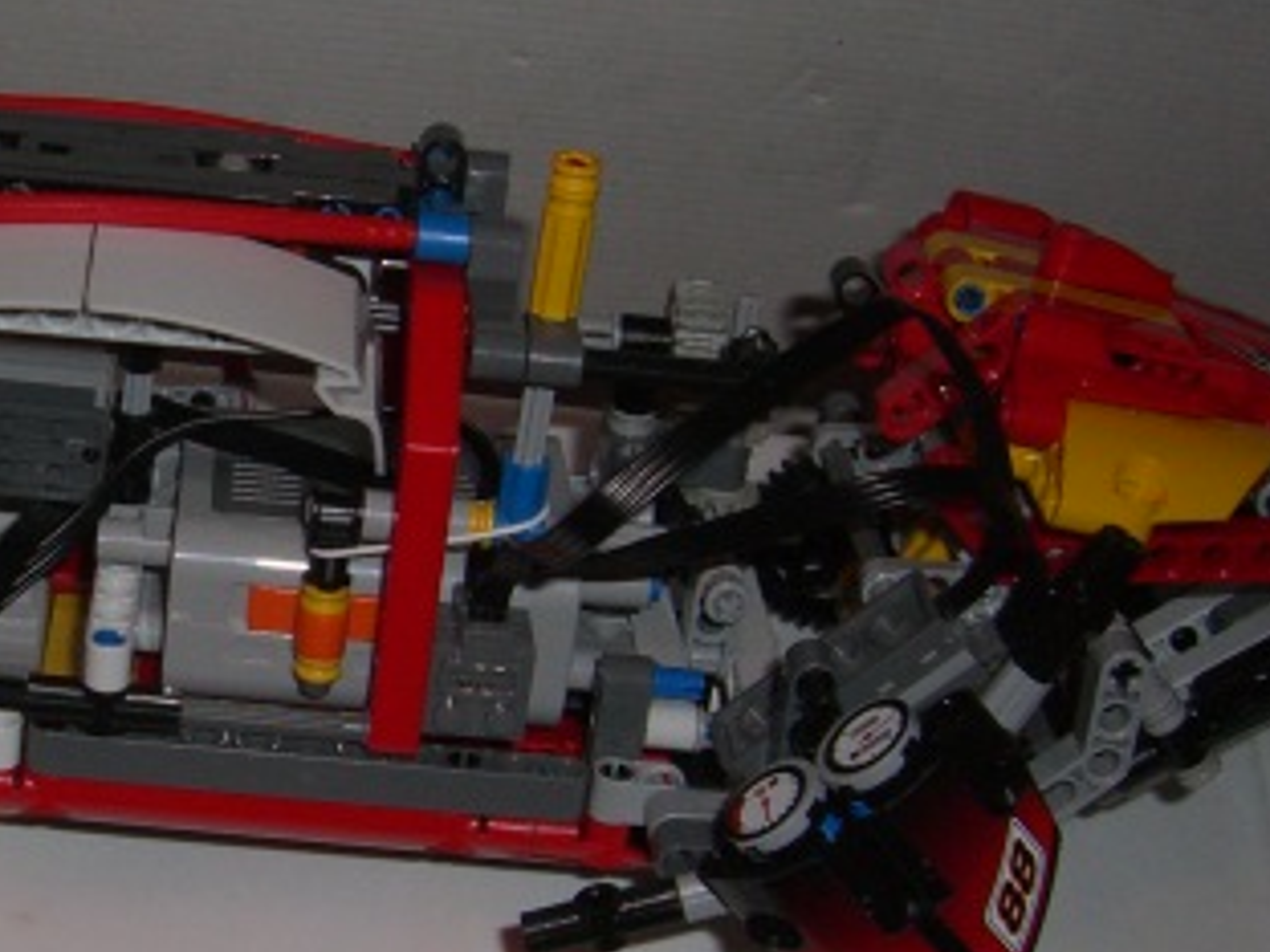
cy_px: 468
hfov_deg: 24.5
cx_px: 191
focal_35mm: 78
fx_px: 2862
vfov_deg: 18.9
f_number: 2.7
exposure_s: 1/60
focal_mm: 6.2
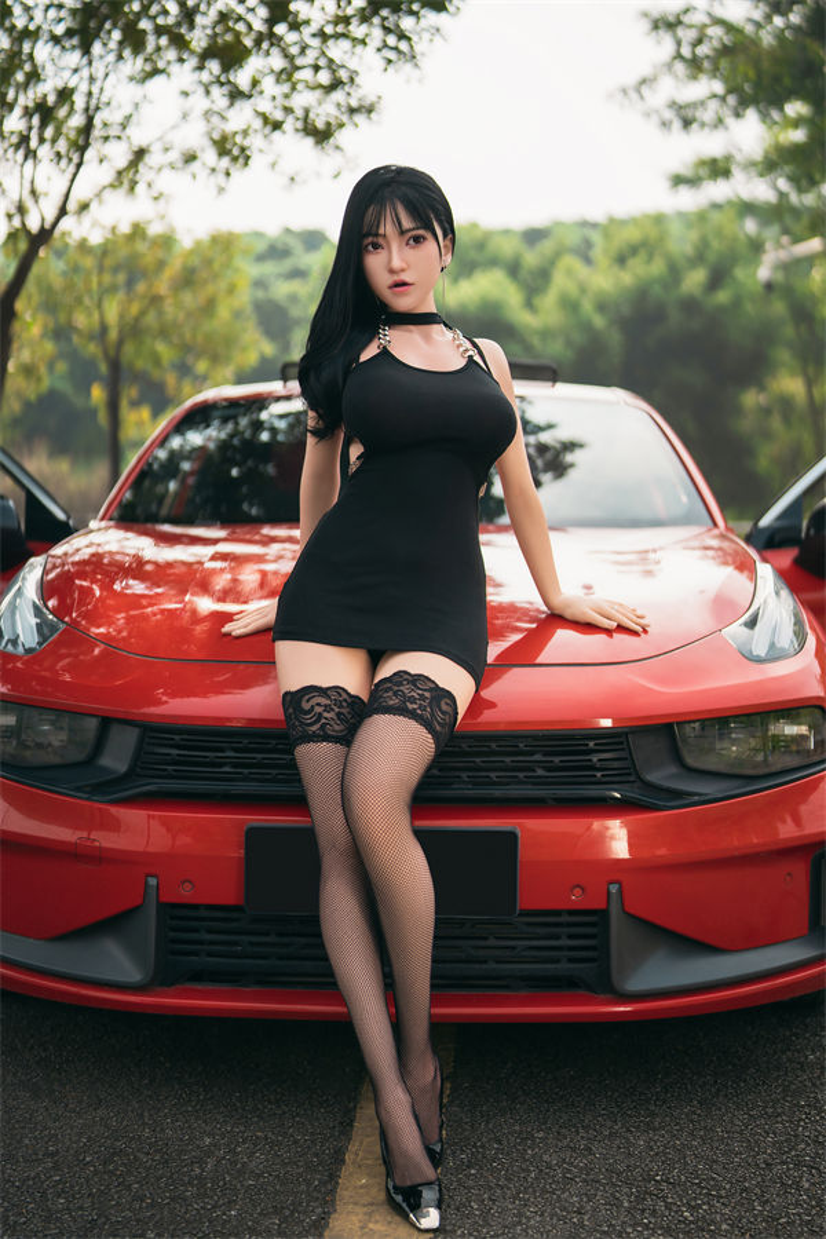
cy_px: 620
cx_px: 413
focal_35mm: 50
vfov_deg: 39.6
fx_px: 1721
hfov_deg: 27.0
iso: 200
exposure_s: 1/6400
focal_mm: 50
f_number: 1.4
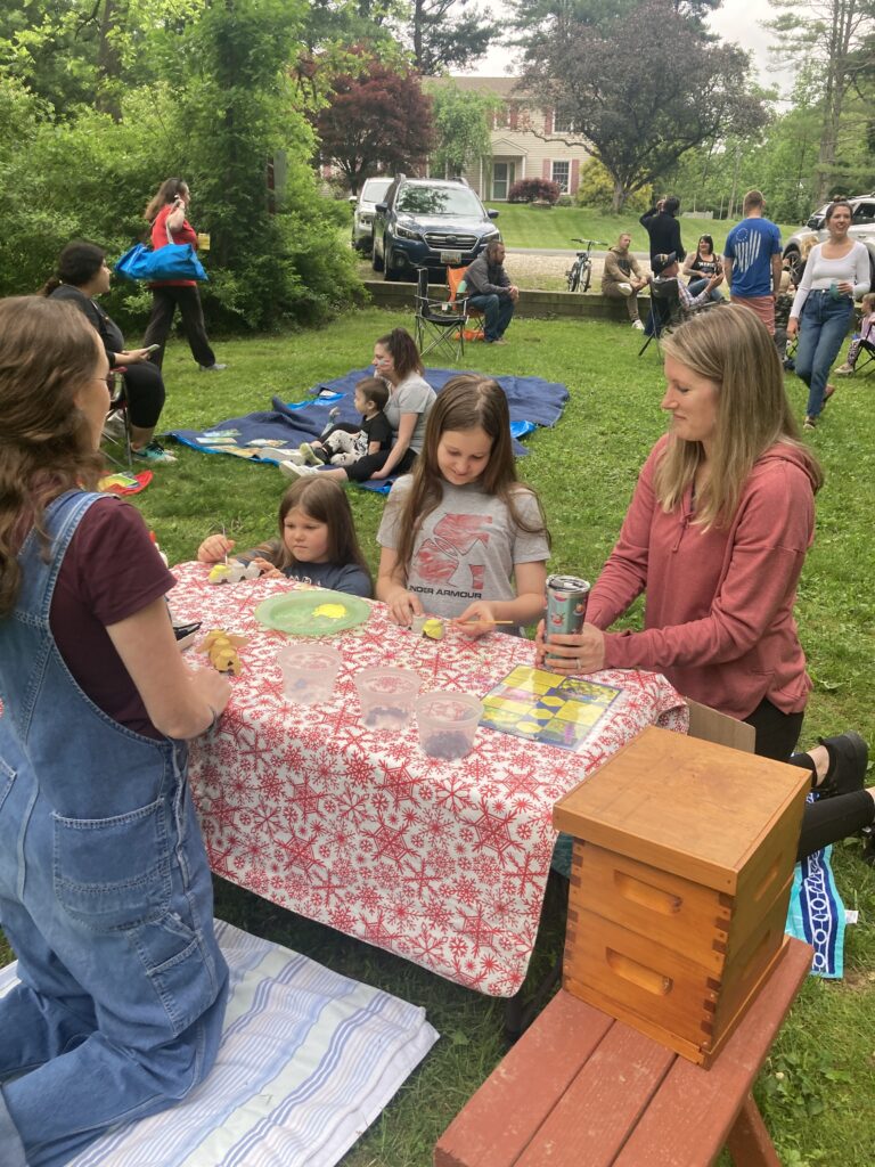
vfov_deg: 63.4
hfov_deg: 49.7
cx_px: 438
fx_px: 944
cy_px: 584
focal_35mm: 28
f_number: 1.8
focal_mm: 3.99
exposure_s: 1/121
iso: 50
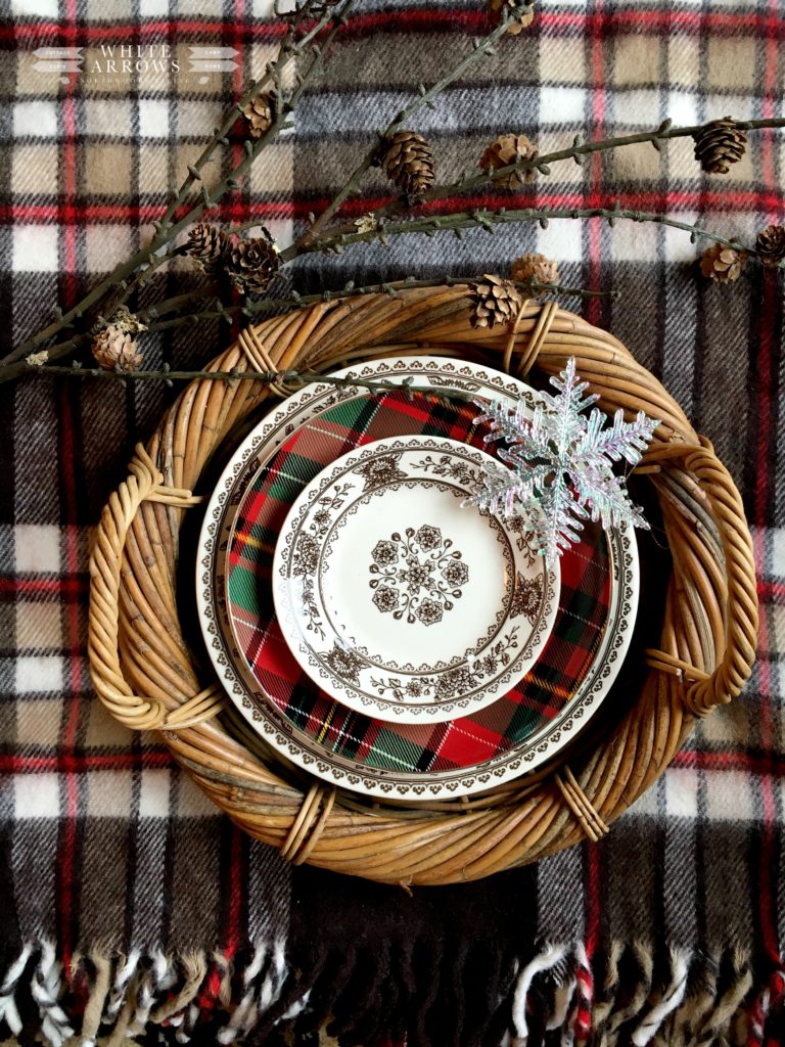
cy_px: 524
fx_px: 877
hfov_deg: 48.2
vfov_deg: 61.7
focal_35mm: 29
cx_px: 392
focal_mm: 4.15
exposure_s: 1/30
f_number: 2.2
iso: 64
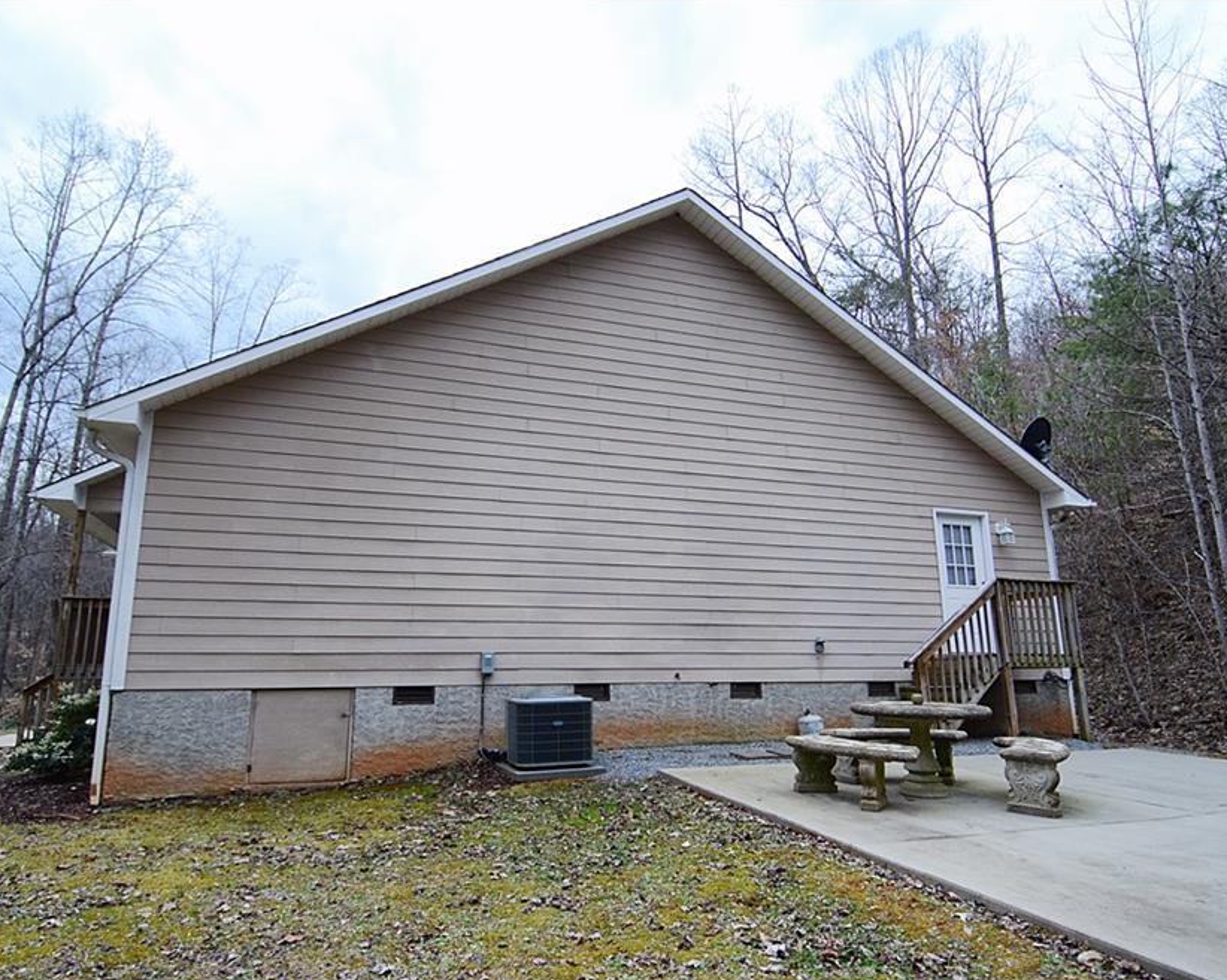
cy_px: 500
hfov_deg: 77.7
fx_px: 762
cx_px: 611
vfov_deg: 65.5
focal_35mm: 21
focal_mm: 12
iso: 800
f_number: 4
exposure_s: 1/1600
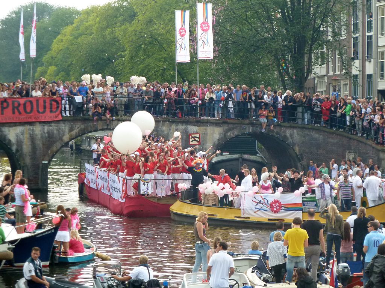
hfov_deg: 12.5
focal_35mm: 158
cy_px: 144
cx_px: 192
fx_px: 1757
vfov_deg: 9.4
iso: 200
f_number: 4.5
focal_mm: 25.9
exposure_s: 1/125
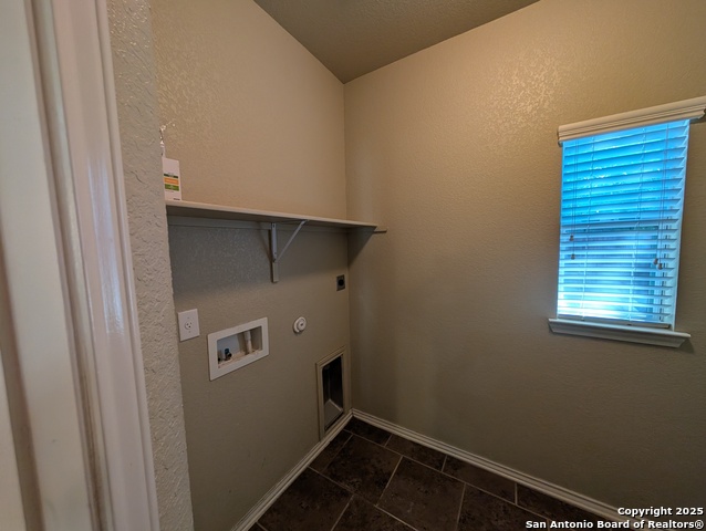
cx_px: 353
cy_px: 266
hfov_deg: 110.5
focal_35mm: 12
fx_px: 245
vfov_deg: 94.6
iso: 53
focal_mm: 2.02
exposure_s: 1/60
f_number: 1.7
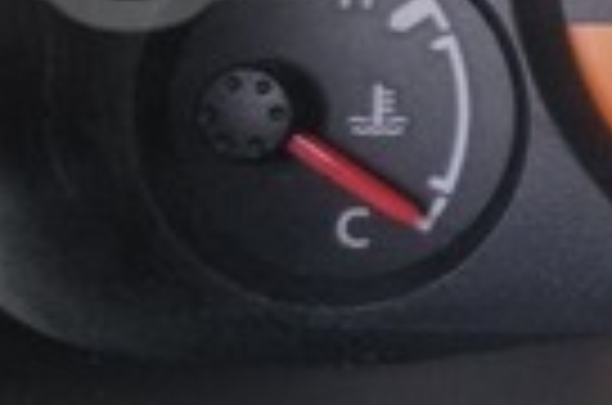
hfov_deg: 12.4
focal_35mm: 141
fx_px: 2391
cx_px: 1328
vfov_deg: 9.5
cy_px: -117
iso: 64
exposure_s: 1/180
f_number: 1.7
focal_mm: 6.3
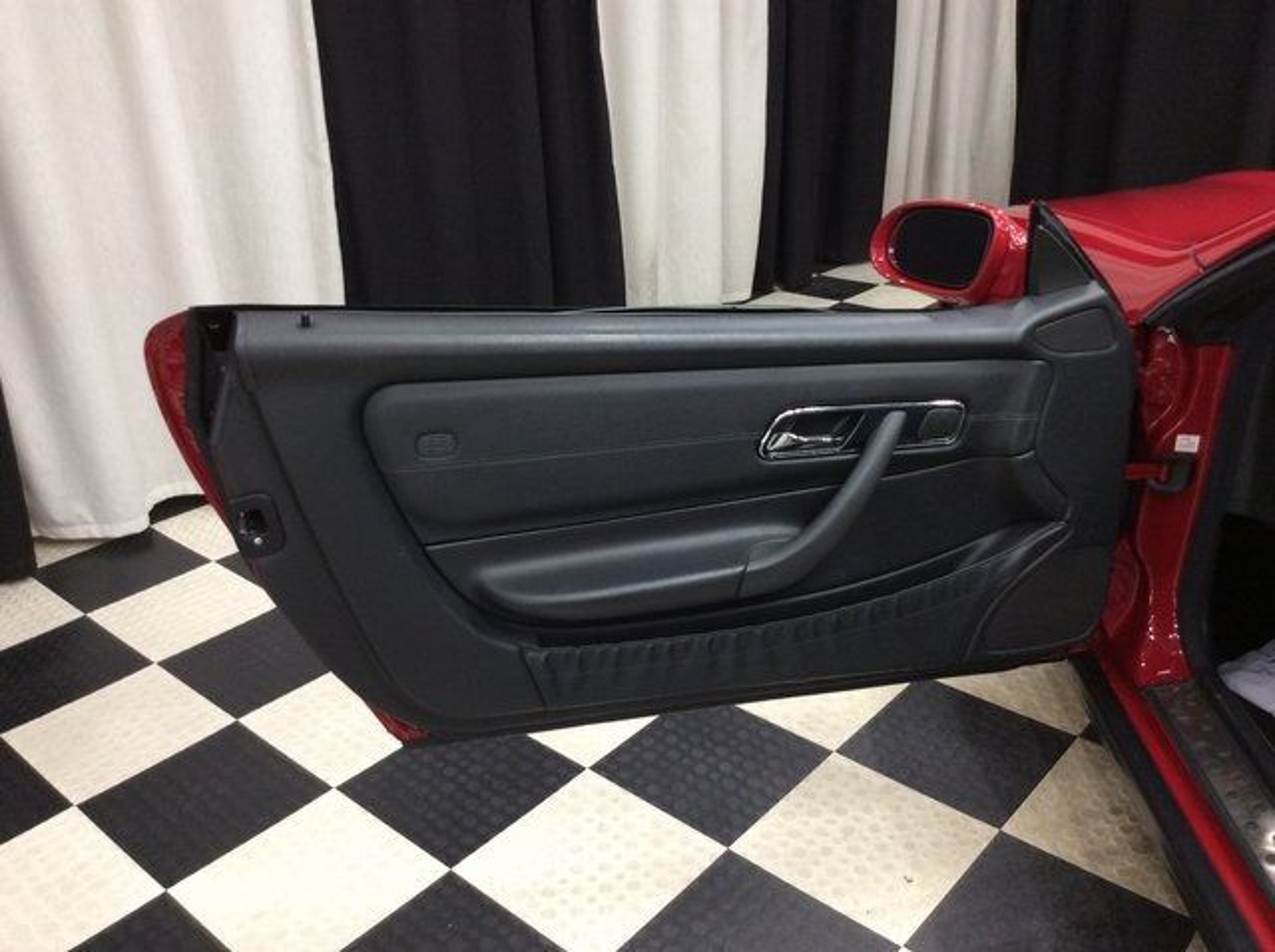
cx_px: 638
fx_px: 1177
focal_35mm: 32
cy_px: 476
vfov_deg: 44.1
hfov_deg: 56.9
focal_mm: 3.3
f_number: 2.4
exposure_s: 1/24
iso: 80
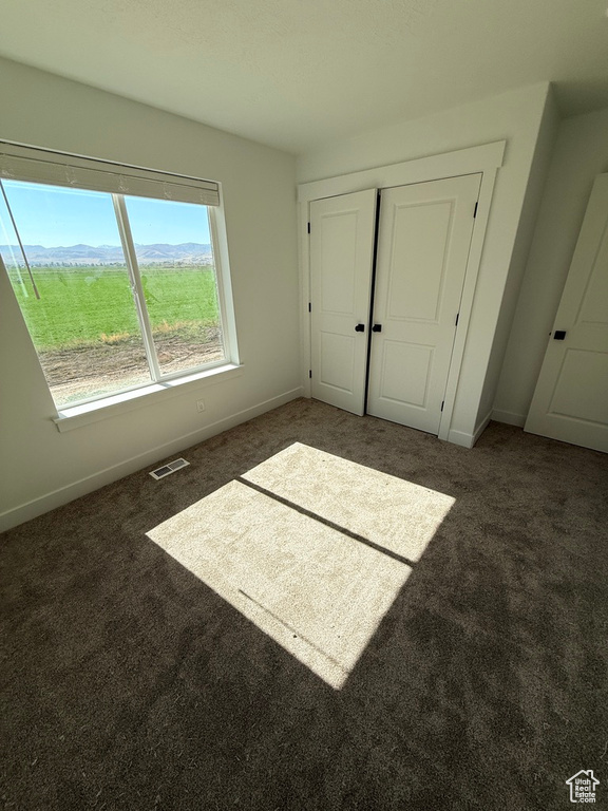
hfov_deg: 85.7
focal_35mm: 14
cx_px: 304
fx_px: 328
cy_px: 406
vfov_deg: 102.1
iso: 50
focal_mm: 2.22
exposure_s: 1/1259
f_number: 2.2
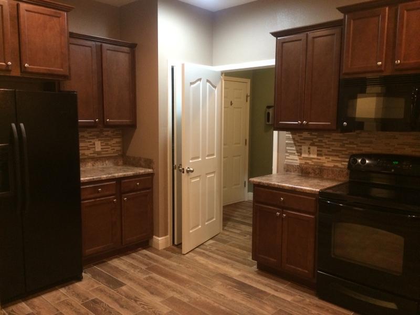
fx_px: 364
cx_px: 210
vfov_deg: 46.8
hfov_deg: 60.0
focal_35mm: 30
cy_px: 158
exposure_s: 1/17
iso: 320
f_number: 2.2
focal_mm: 4.12
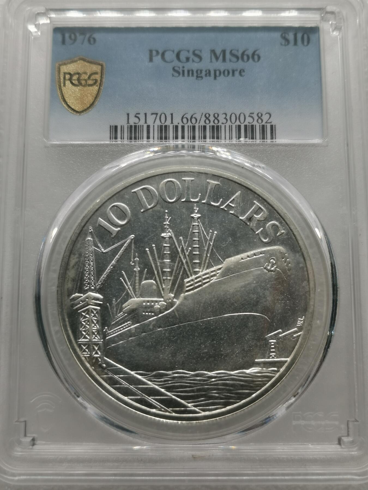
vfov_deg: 38.9
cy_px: 245
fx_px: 695
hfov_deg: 29.7
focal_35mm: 49
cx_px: 184
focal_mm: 5.56
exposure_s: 1/146
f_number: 1.6
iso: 50
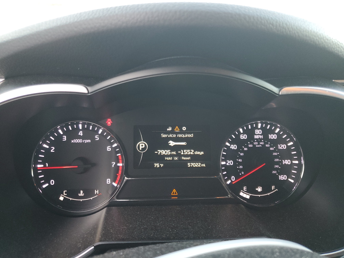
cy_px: 129
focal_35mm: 26
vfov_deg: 53.1
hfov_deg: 67.3
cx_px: 172
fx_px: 258
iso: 112
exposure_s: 1/60.2
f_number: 1.5
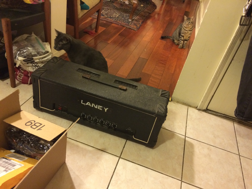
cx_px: 126
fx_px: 211
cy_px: 94
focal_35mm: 29
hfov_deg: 61.7
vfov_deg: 48.2
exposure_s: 1/15
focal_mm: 4.15
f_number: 2.2
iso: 320
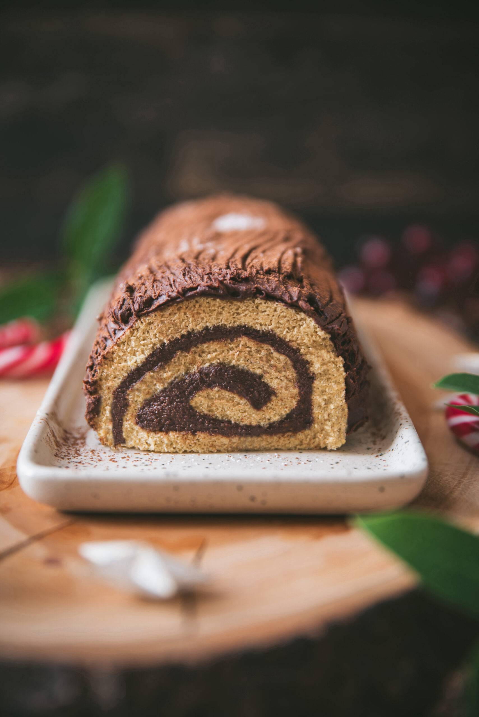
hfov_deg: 19.5
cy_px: 358
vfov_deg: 28.8
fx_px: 1396
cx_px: 240
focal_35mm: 70
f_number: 2.8
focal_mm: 70
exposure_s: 1/40
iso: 200
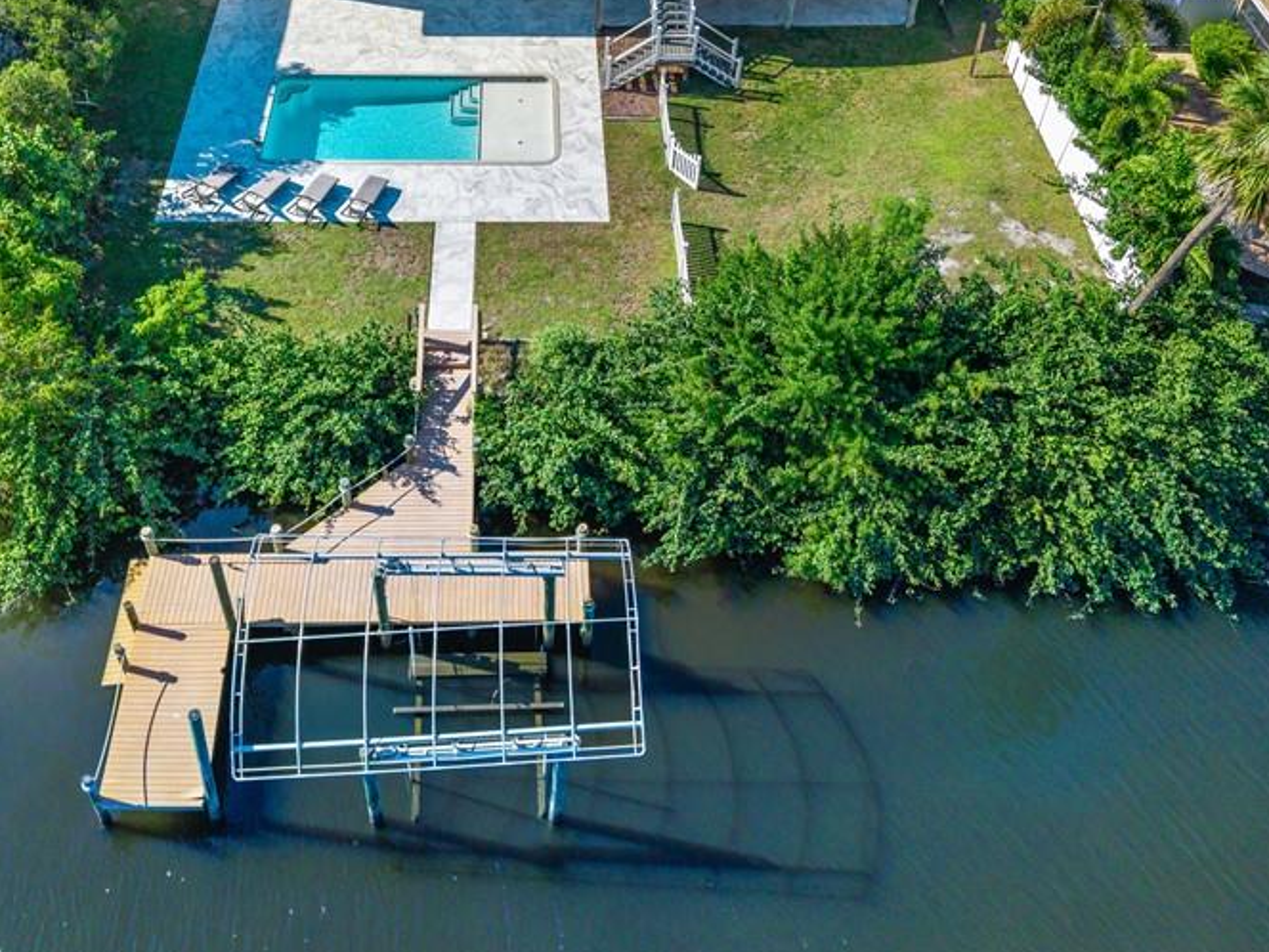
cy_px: 262
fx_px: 1356
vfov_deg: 37.9
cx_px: 548
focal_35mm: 37
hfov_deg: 50.0
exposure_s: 1/400
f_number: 1.8
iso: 100
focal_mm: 8.67
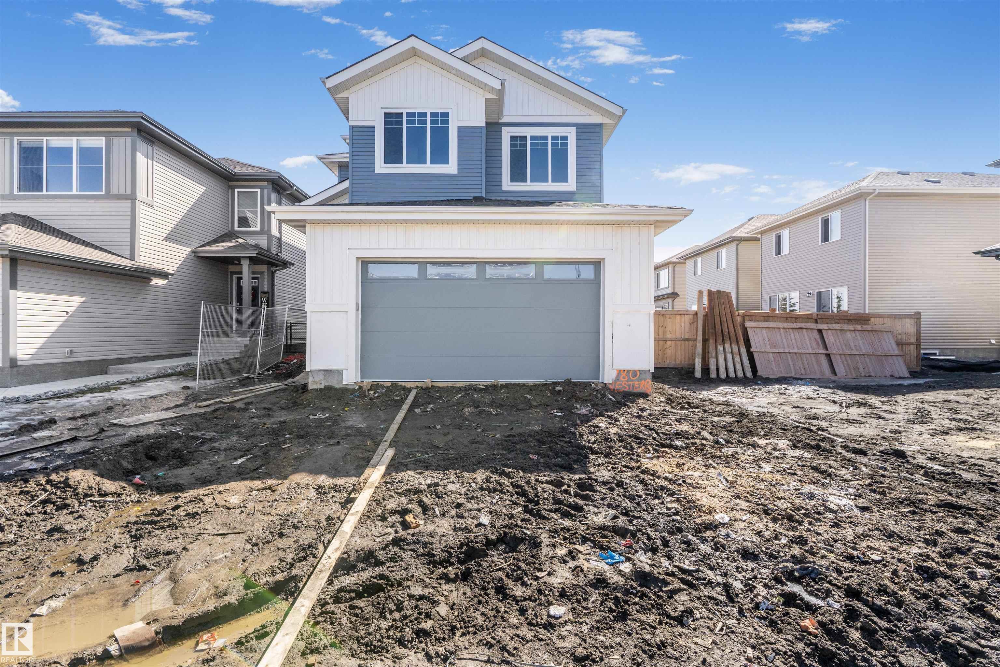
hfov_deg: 95.0
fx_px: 458
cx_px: 500
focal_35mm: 16
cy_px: 334
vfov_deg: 72.1
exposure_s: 1/350
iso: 200
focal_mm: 11
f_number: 8
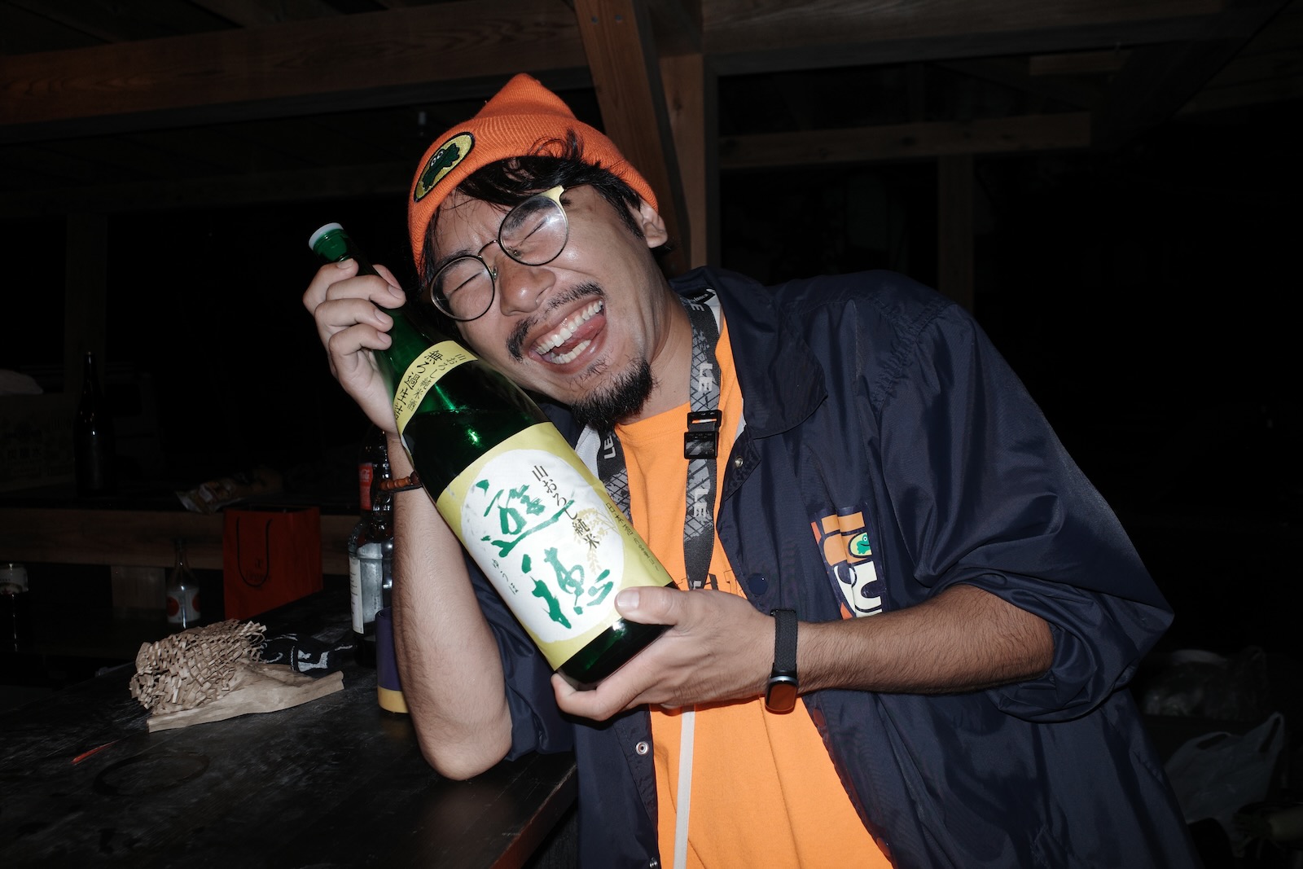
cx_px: 652
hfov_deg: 65.5
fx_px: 1013
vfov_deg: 46.4
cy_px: 434
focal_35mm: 28
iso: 250
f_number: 5
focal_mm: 18.3
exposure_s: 1/60
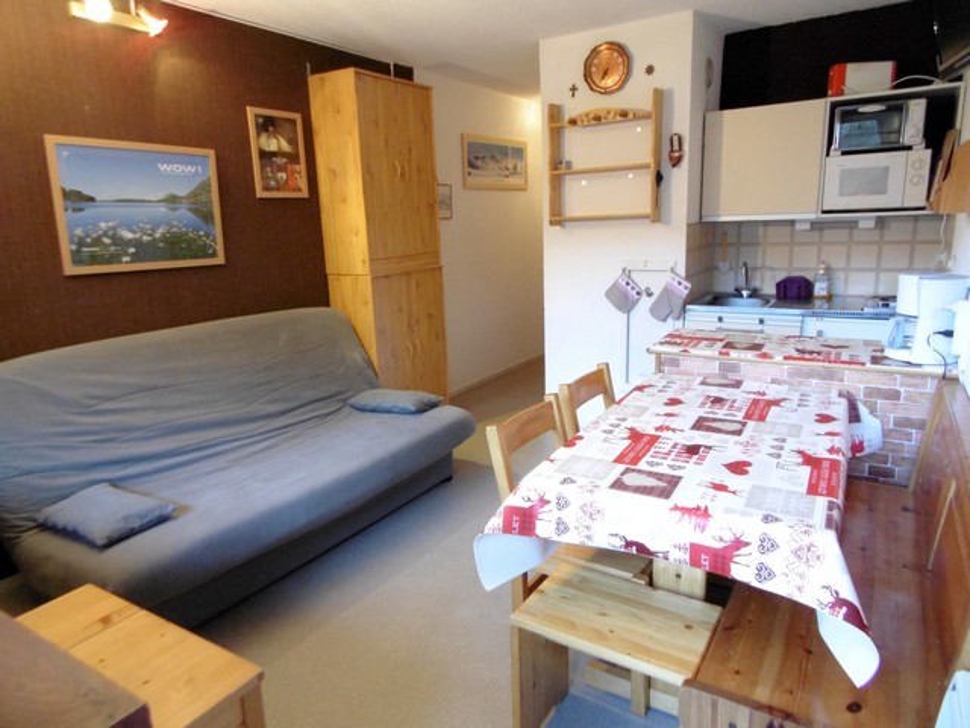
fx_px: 616
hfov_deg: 76.4
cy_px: 364
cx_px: 485
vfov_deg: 61.1
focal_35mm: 22
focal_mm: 4
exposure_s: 1/50
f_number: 3
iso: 400
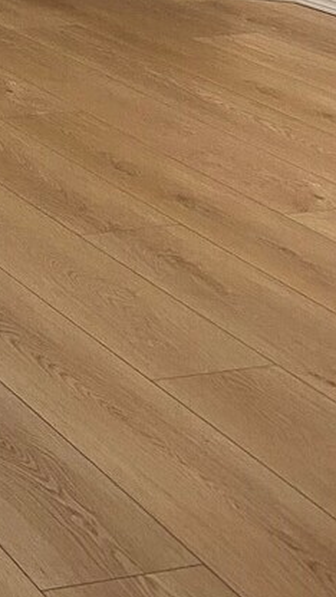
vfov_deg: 19.7
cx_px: -426
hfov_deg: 10.8
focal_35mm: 98
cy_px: -221
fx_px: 1552
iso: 80
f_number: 1.8
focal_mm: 4.25
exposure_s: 1/60
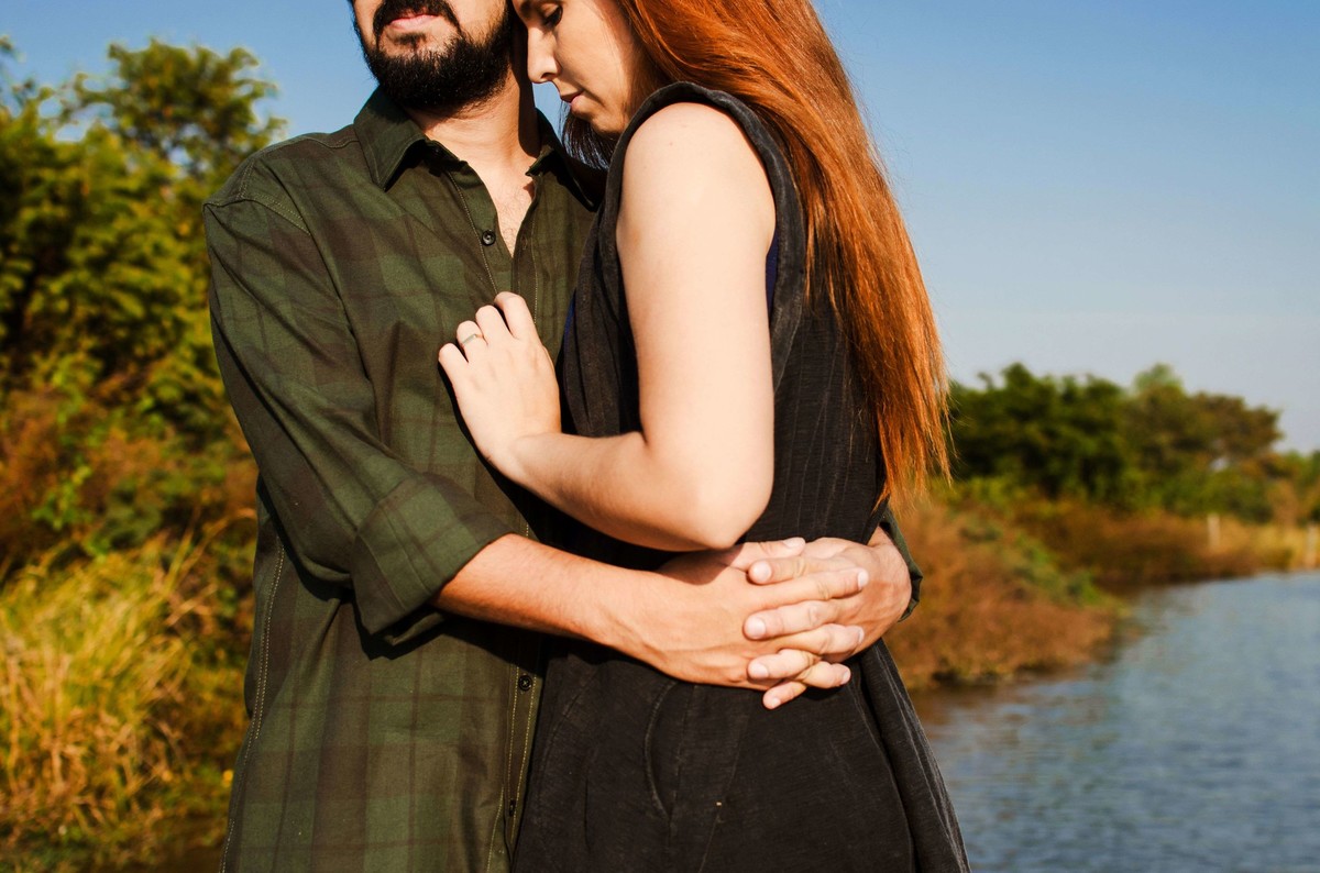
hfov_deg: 37.9
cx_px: 660
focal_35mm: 52
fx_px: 1920
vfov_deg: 25.6
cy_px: 436
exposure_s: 1/3200
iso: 320
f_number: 4
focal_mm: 35
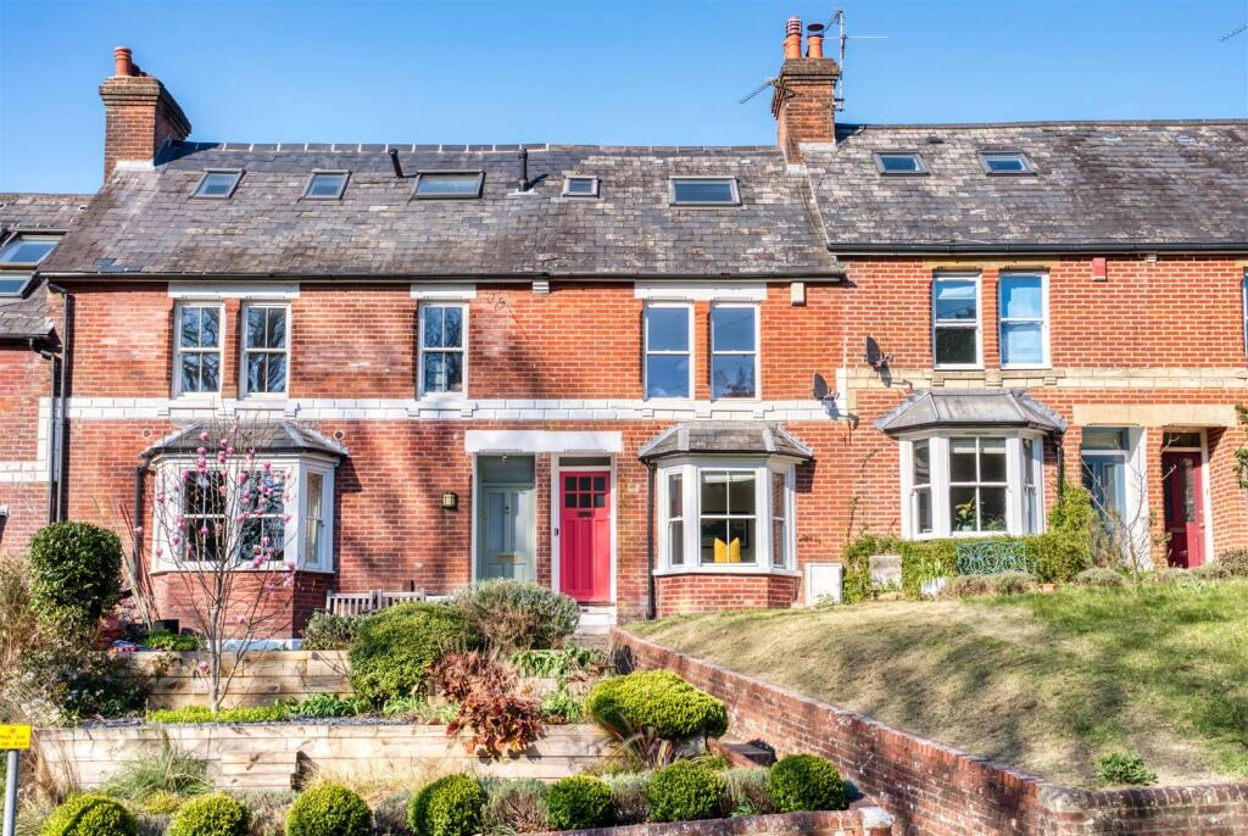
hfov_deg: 47.3
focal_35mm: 41
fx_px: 1423
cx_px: 624
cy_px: 418
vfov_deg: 32.7
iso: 500
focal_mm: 41
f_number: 11
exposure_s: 1/2500
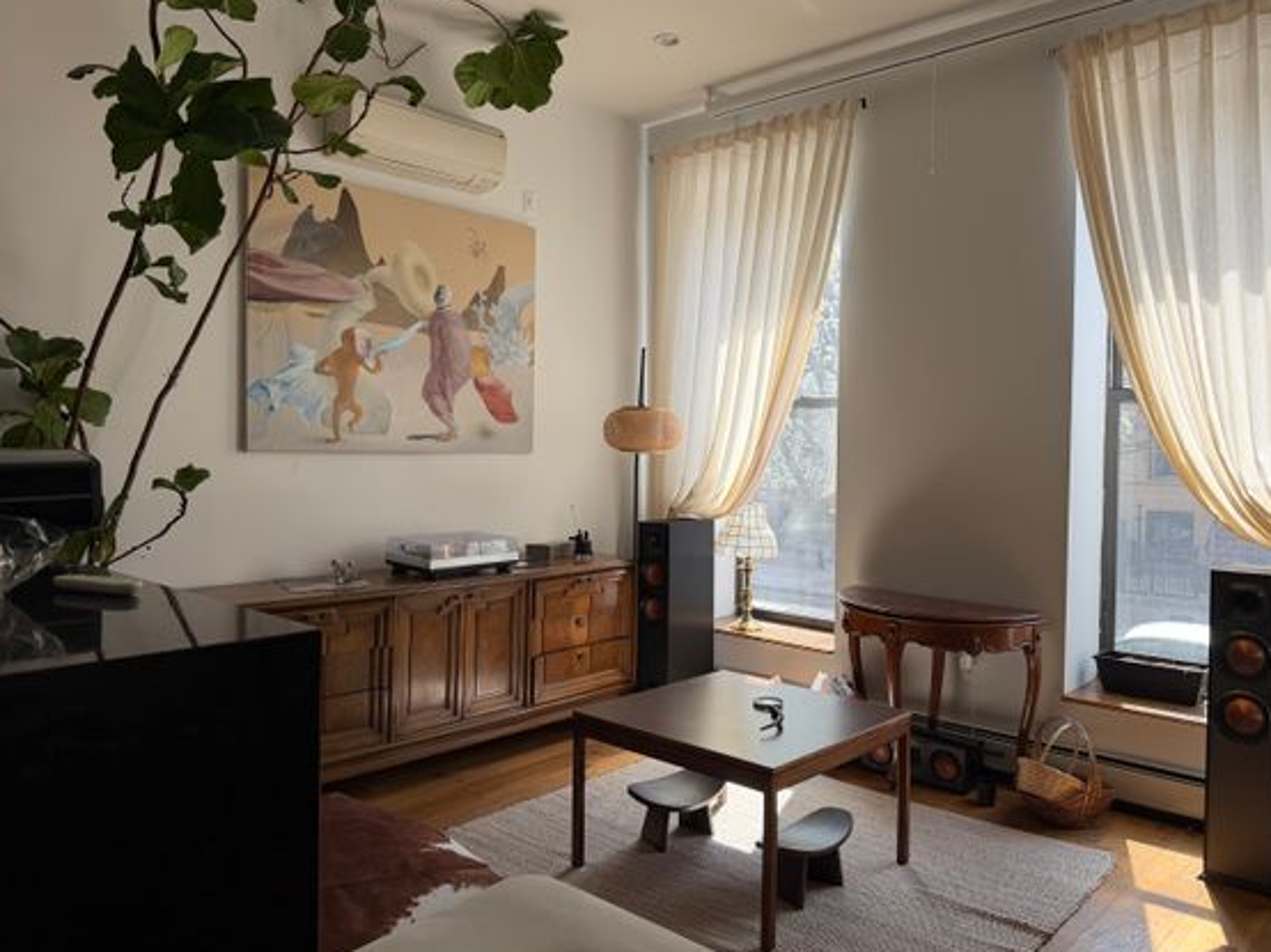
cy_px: 470
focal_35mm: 26
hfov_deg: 67.3
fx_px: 954
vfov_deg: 53.0
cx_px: 665
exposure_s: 1/535
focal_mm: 6.76
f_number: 1.78
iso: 100
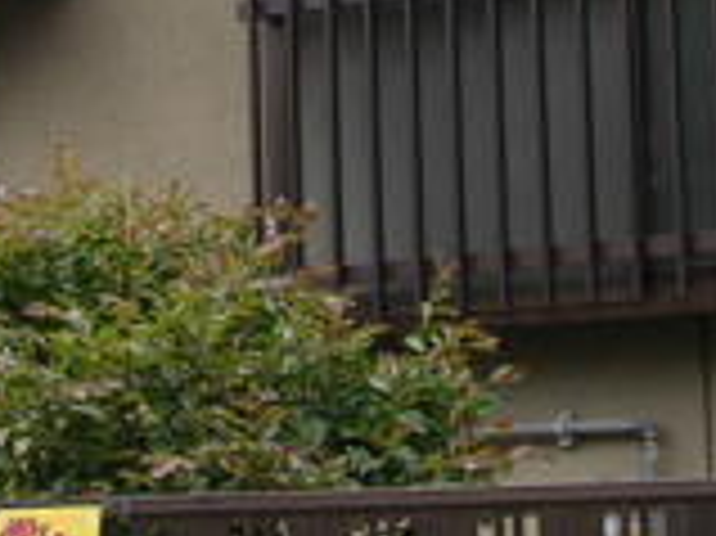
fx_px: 3162
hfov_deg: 12.9
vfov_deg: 9.6
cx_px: 225
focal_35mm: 153
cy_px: -95
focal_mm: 5.8
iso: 100
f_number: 2.8
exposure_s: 1/409
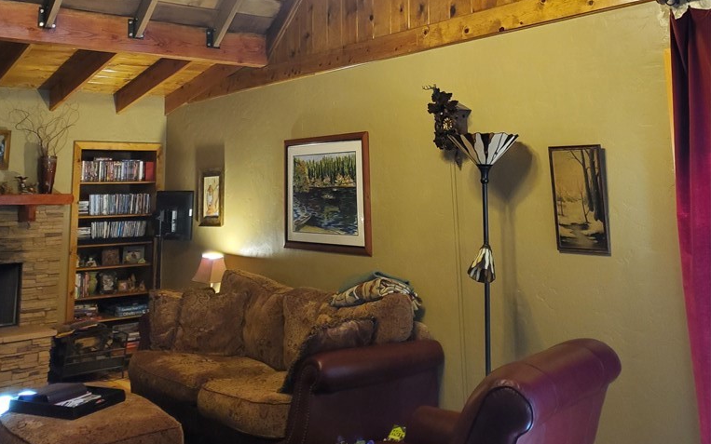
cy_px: 63
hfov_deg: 52.7
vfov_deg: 33.0
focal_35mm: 37
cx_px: 354
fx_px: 717
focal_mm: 4.3
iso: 200
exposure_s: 1/40
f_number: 1.5
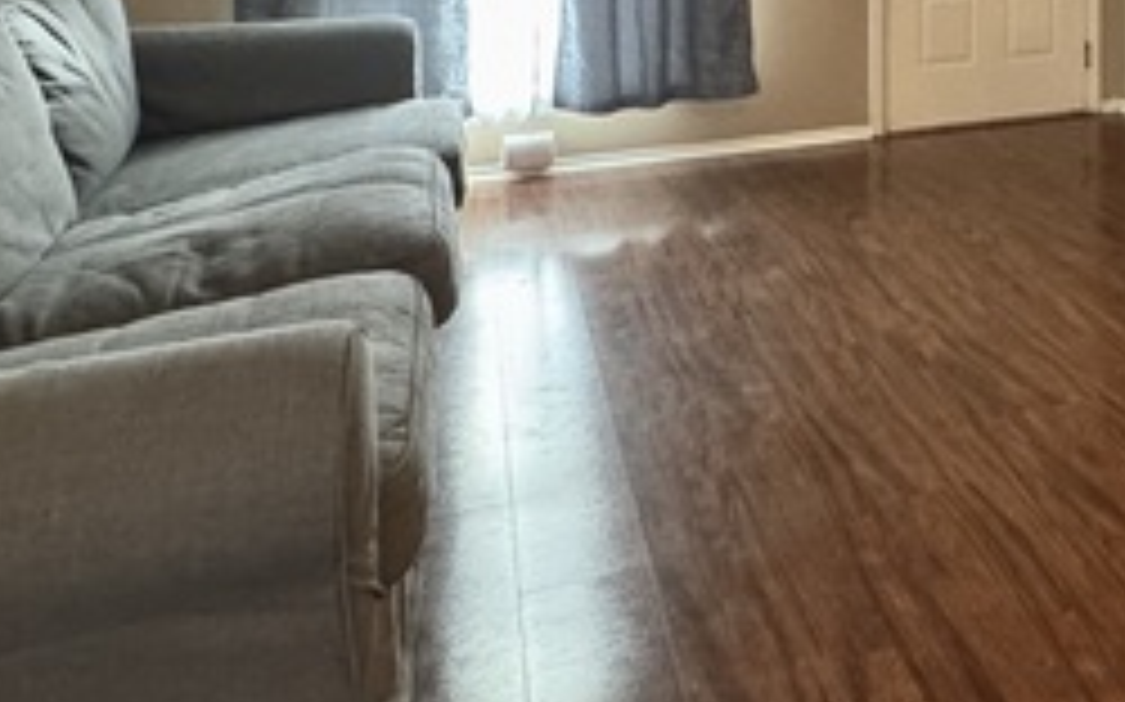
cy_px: -126
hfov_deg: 46.6
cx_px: 1008
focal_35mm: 38
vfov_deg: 29.2
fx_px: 1165
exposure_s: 1/60
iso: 1000
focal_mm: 2.22
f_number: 2.2
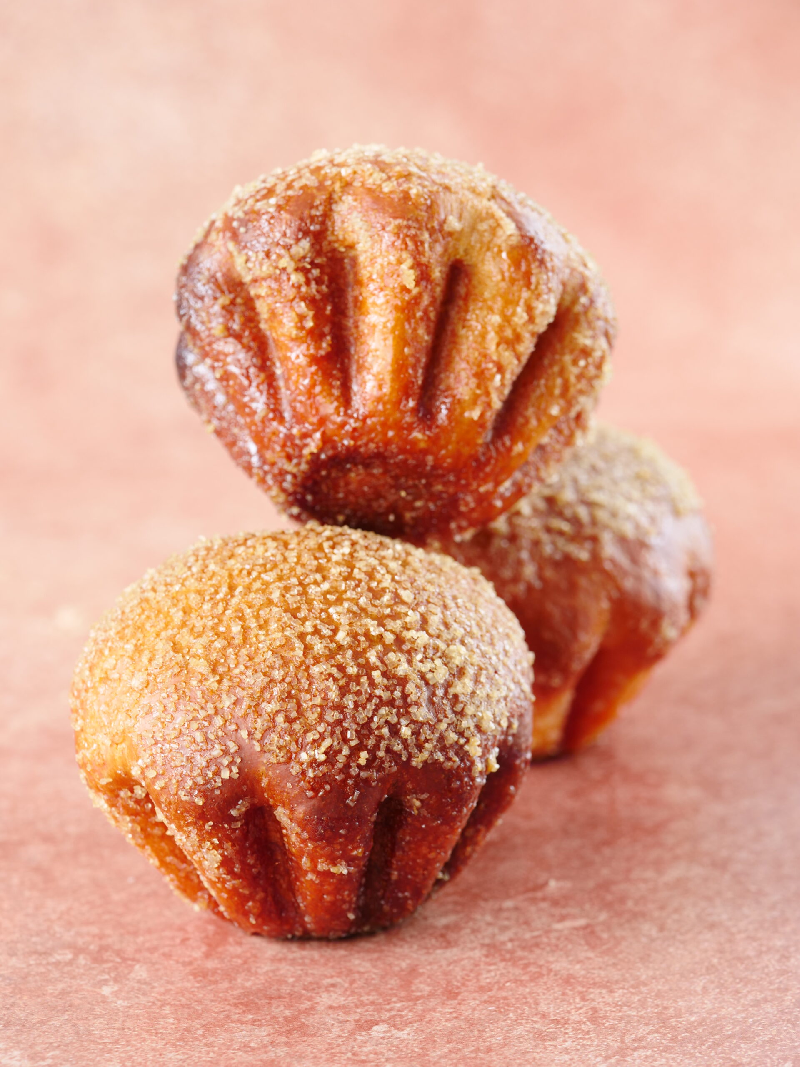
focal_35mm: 120
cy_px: 534
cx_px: 400
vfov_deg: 16.4
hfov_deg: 12.3
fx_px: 3698
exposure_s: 1/5
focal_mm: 60
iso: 200
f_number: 4
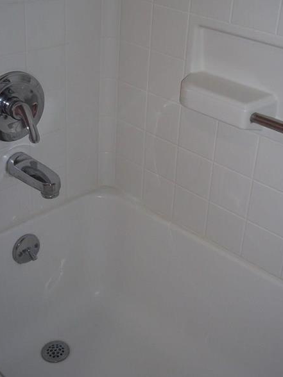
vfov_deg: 40.2
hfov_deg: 30.8
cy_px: 143
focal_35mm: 47
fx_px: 512
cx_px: 167
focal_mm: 6.5
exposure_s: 1/30
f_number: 3.1
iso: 80
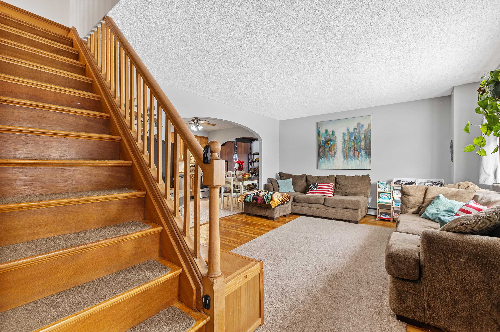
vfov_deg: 77.2
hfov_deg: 100.4
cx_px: 250
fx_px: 208
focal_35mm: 15
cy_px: 166
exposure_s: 1/2
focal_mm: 10
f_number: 8
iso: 64
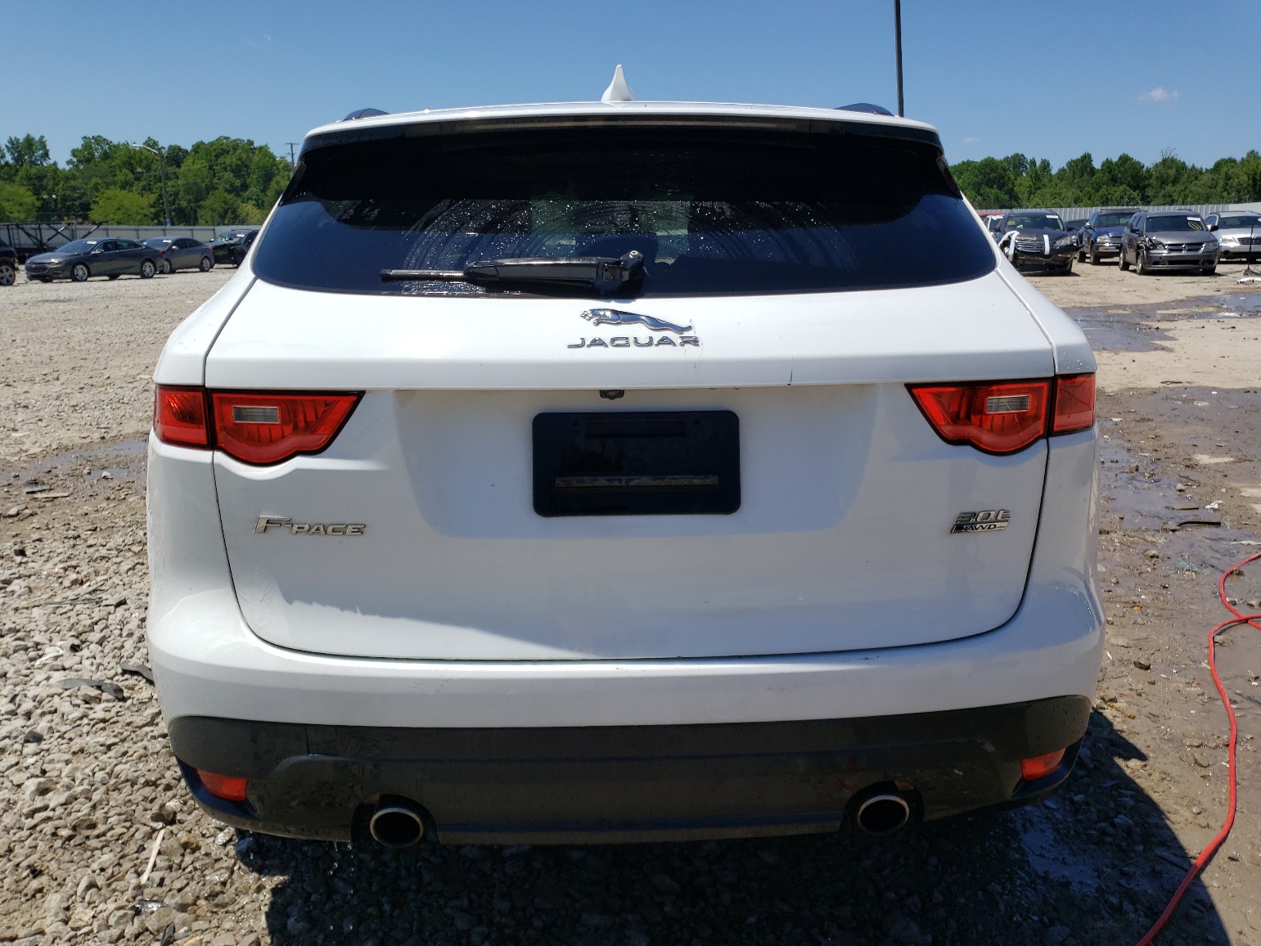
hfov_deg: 65.3
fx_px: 984
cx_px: 622
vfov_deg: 51.4
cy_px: 475
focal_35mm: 27
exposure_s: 1/5000
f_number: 1.5
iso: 50
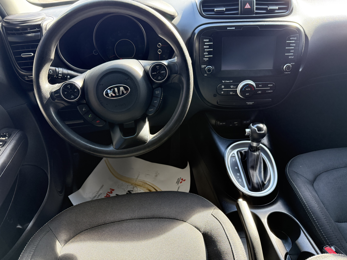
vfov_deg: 56.8
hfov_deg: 71.6
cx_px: 174
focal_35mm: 24
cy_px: 130
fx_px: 241
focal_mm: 6.76
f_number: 1.78
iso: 200
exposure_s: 1/68
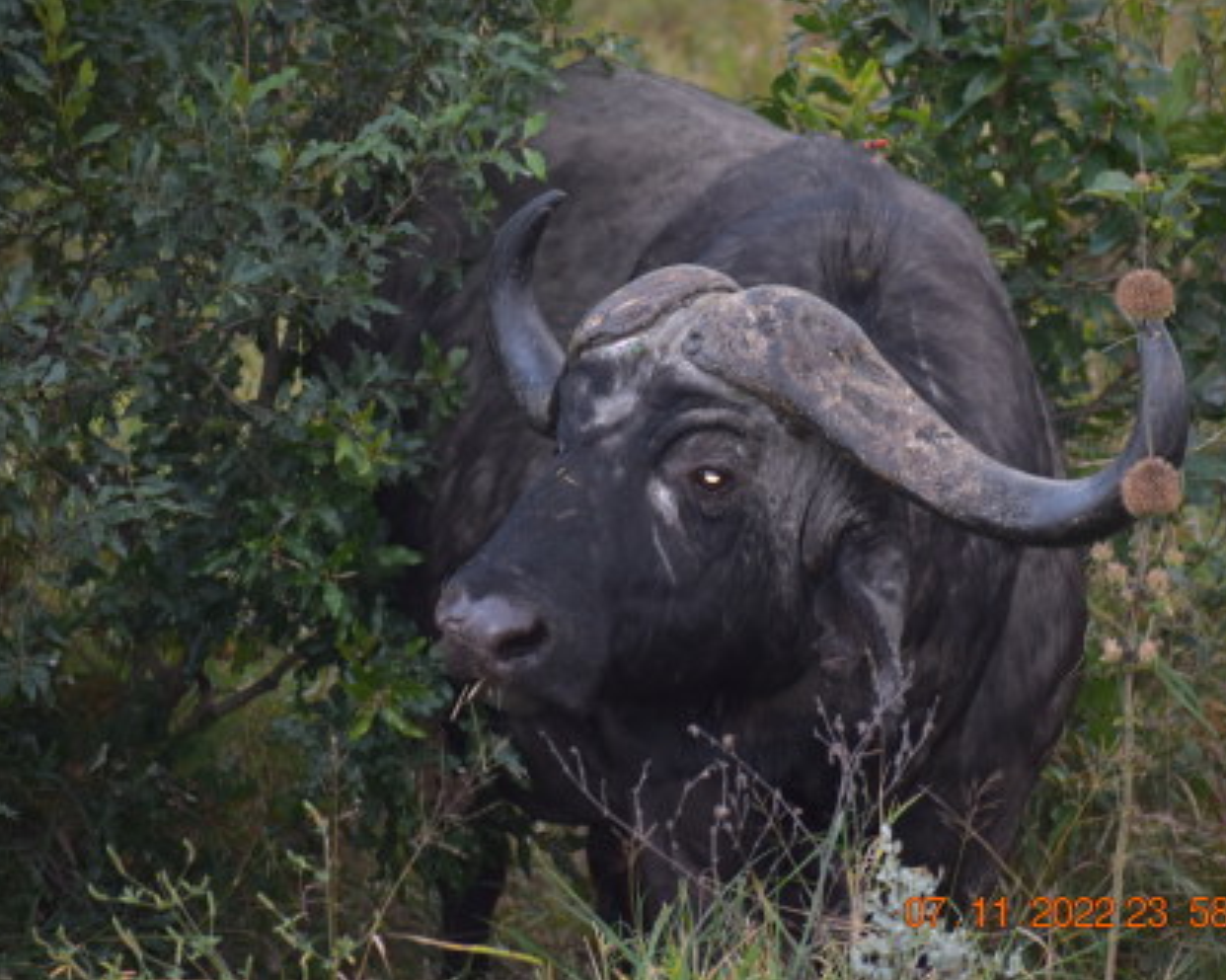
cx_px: 634
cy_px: 491
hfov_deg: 7.8
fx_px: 8945
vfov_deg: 6.3
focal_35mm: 247
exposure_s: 1/60
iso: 560
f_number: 4.8
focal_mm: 145
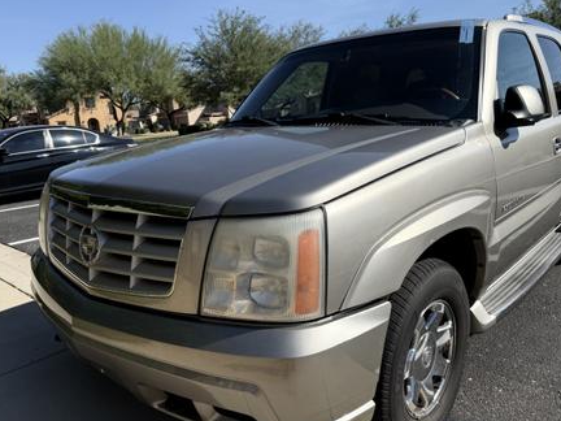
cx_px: 293
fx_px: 454
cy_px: 240
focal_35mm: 28
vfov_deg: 49.6
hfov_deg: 63.4
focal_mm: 6.76
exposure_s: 1/6173
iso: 125
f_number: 1.78
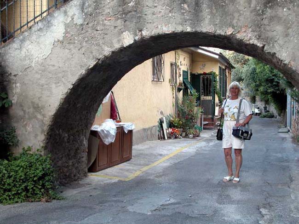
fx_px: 423
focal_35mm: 49
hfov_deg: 38.9
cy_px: 112
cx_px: 150
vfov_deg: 29.7
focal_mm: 12.7
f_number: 6
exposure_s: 1/35
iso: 100
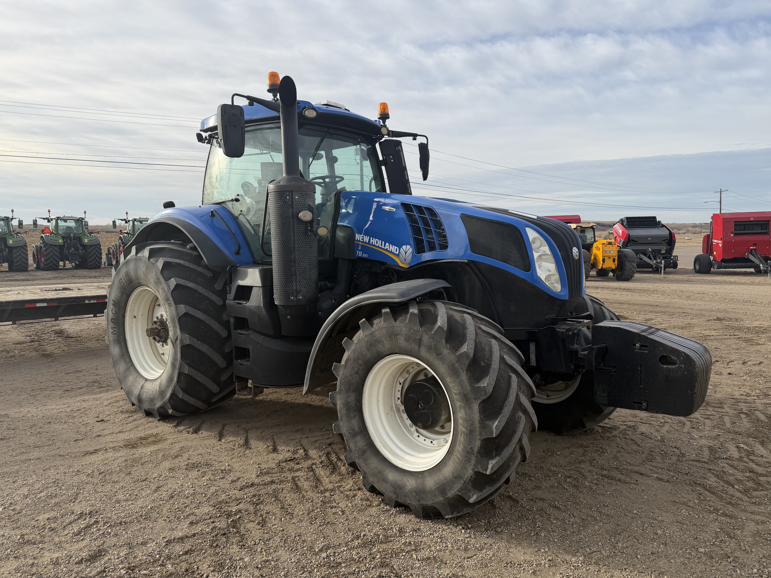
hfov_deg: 71.6
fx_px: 535
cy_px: 289
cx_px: 386
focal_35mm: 24
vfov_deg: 56.8
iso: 80
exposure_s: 1/3425
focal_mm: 6.76
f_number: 1.78
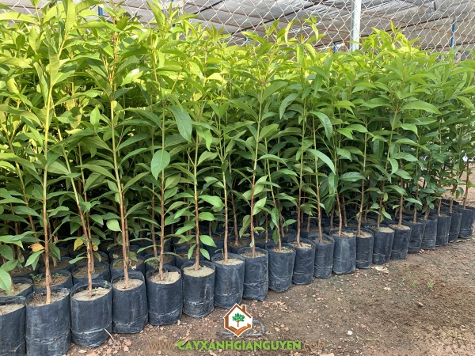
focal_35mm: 26
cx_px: 238
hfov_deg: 67.3
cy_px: 178
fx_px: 357
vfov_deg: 53.1
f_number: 1.8
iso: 25
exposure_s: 1/217
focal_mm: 4.2
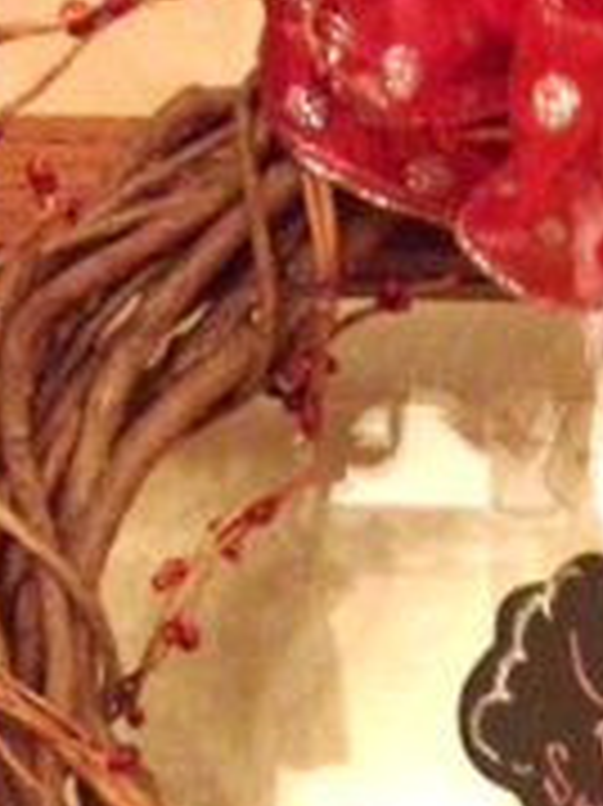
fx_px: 2000
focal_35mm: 86
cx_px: 675
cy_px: 675
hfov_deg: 16.6
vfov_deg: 22.4
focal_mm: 4.28
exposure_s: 1/15
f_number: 2.4
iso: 800
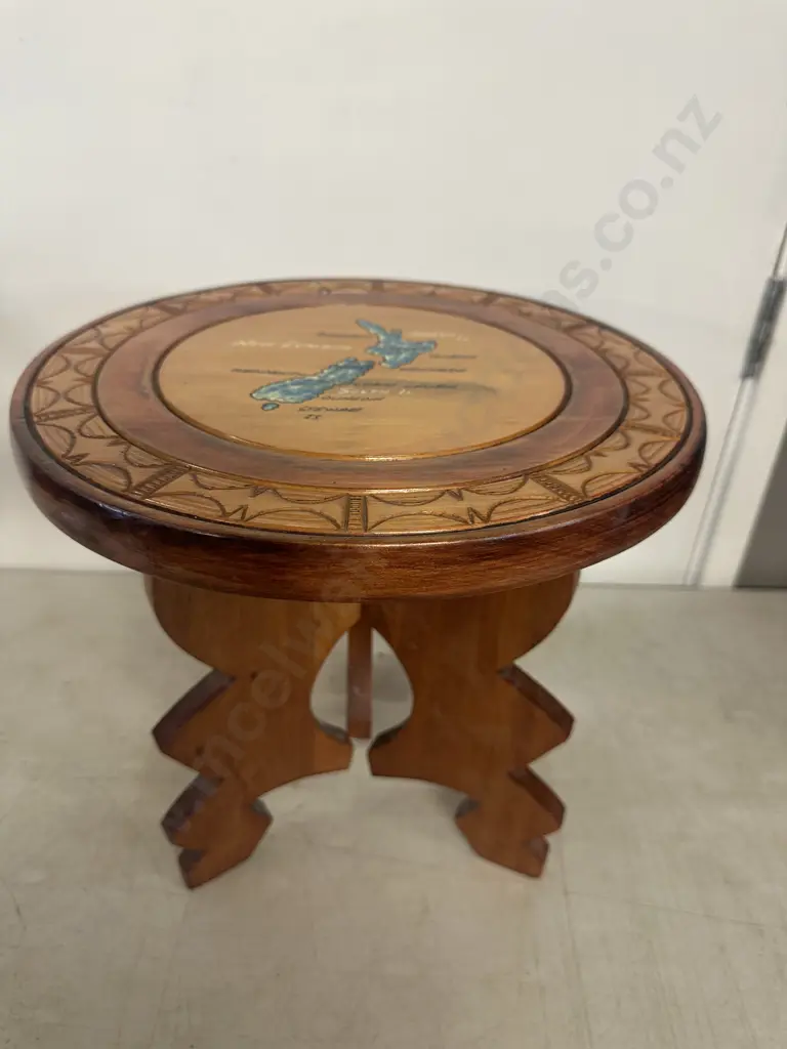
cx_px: 394
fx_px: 728
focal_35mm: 24
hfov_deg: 56.8
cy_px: 524
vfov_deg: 71.6
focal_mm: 6.86
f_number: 1.78
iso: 125
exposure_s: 1/50
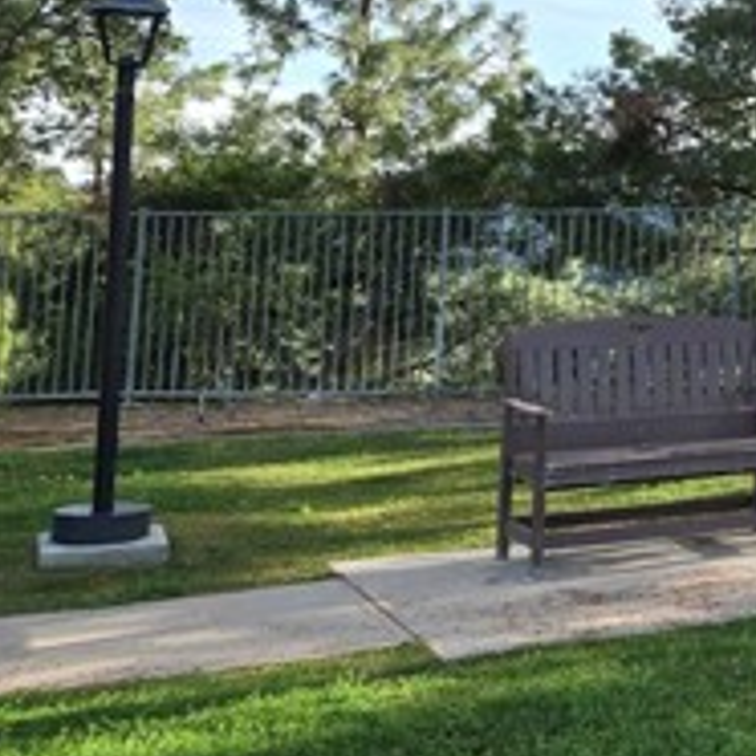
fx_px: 1730
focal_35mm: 70
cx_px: 1065
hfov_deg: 21.5
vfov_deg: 24.1
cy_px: 106
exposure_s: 1/1894
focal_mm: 5.4
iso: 80
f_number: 1.8
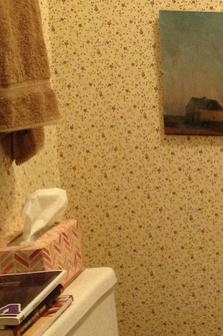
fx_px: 977
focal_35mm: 105
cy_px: 192
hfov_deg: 12.1
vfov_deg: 19.5
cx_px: 377
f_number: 2.4
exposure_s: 1/15
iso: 400
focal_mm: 4.12
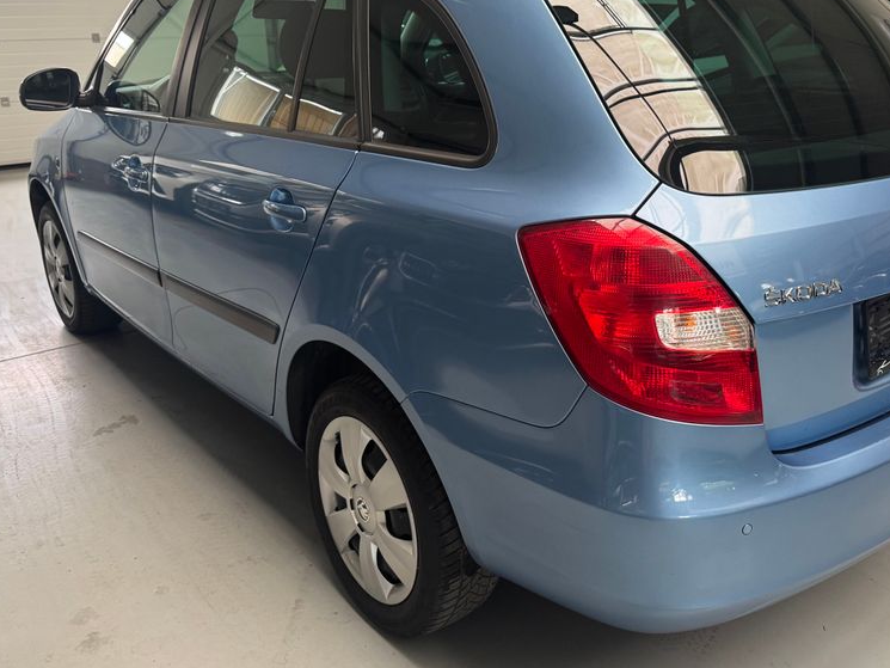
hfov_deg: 55.0
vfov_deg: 42.9
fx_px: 849
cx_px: 524
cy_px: 287
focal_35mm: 33
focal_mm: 6.76
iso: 200
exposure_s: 1/69
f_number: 1.78
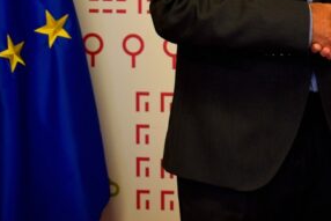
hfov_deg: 12.6
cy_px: -74
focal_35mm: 161
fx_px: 1481
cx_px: 331
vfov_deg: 8.4
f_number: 4.8
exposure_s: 1/60
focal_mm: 40
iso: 900
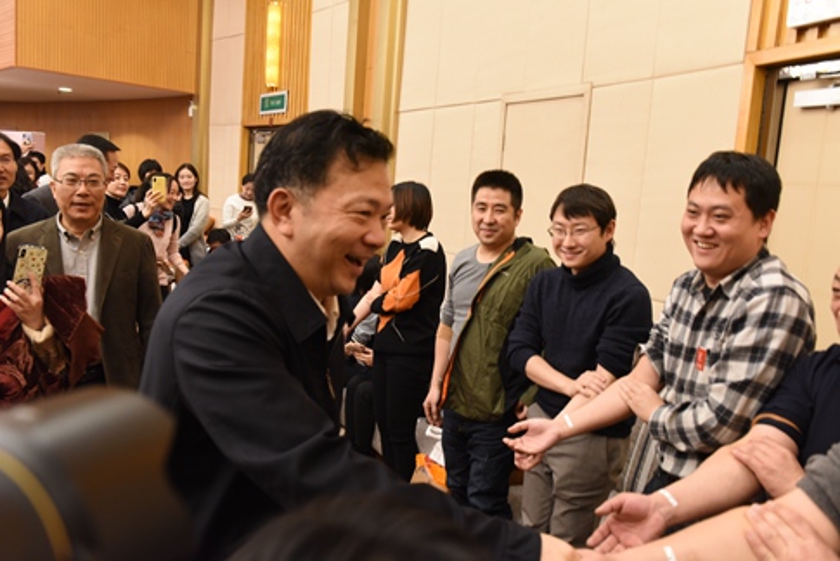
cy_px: 280
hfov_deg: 58.7
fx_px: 747
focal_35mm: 32
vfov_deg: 41.2
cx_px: 420
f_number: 5.6
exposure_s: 1/125
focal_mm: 32
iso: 2500
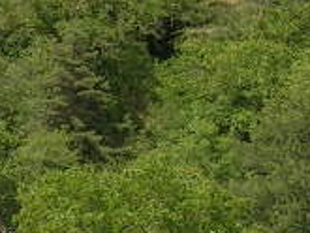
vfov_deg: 5.0
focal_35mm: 297
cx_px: -554
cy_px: 179
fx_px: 2662
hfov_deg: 6.2
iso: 50
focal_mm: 7.3
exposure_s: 1/261
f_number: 5.3
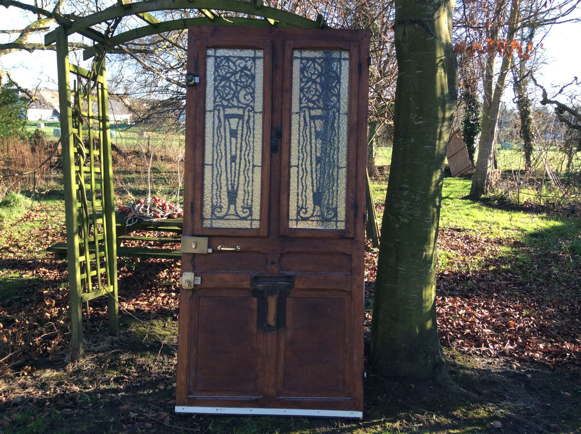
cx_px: 290
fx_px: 536
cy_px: 217
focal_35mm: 32
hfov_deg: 56.9
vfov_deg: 44.1
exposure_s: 1/213
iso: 32
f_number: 2.4
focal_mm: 3.3
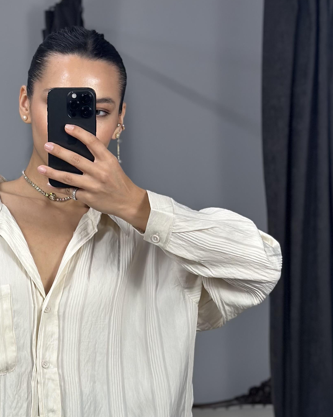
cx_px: 76
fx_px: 1146
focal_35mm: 93
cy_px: 363
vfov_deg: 20.2
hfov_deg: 16.4
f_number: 1.78
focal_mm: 6.86
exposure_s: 1/141
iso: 80
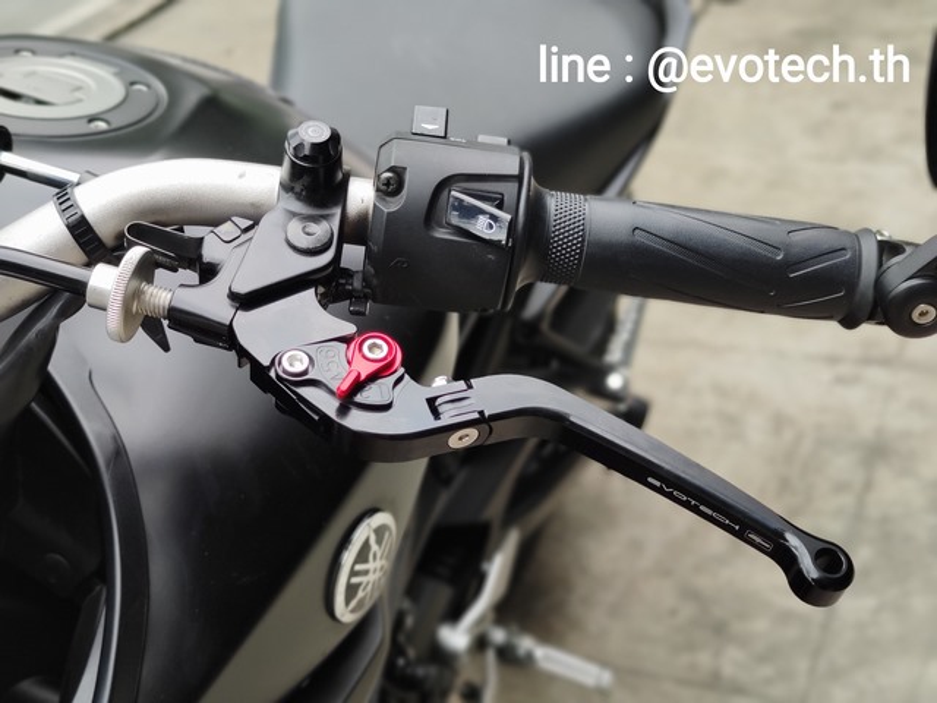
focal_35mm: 50
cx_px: 468
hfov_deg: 38.2
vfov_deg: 29.1
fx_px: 1353
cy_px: 352
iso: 50
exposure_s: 1/436
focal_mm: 8.16
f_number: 2
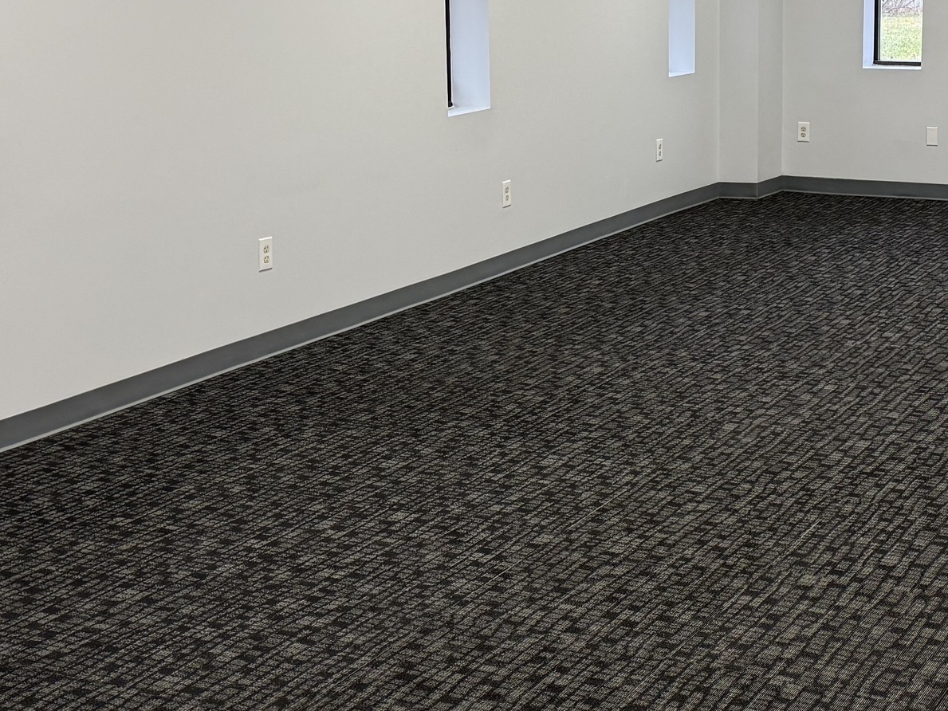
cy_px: 171
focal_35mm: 62
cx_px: 647
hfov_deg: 30.9
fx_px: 1698
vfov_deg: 23.4
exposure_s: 1/120
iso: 160
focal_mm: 6.76
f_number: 1.78
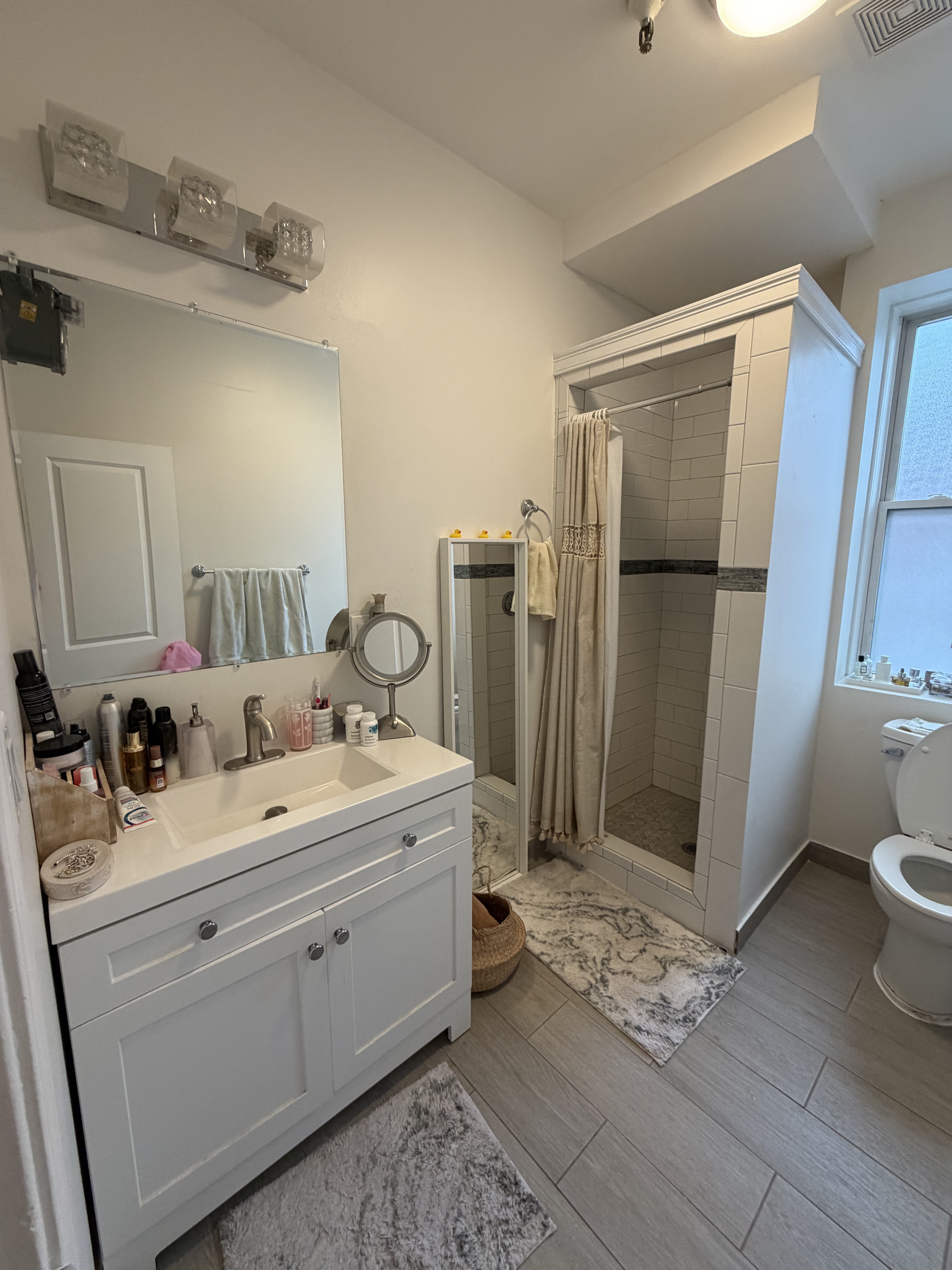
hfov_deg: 85.7
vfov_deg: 102.1
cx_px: 476
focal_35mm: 14
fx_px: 513
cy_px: 635
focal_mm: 2.22
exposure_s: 1/120
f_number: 2.2
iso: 200
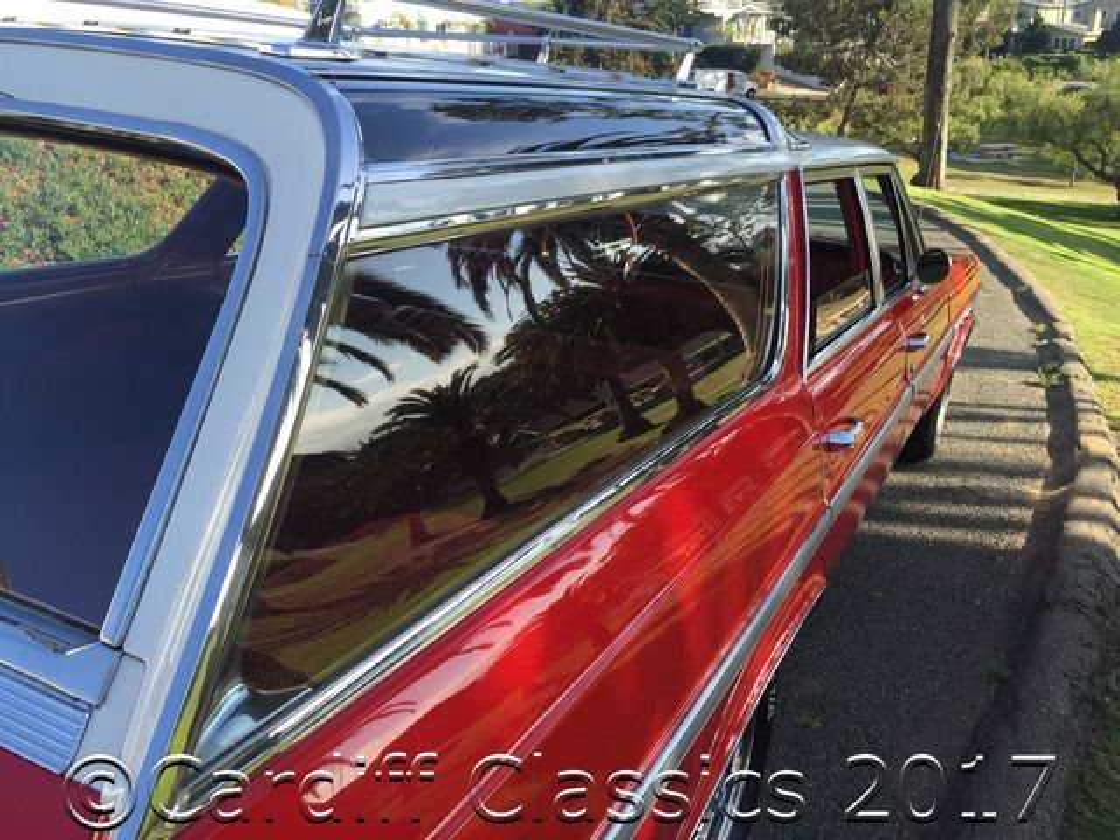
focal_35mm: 29
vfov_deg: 48.2
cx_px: 560
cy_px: 420
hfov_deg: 61.7
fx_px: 938
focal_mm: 4.15
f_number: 2.2
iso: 32
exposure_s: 1/565
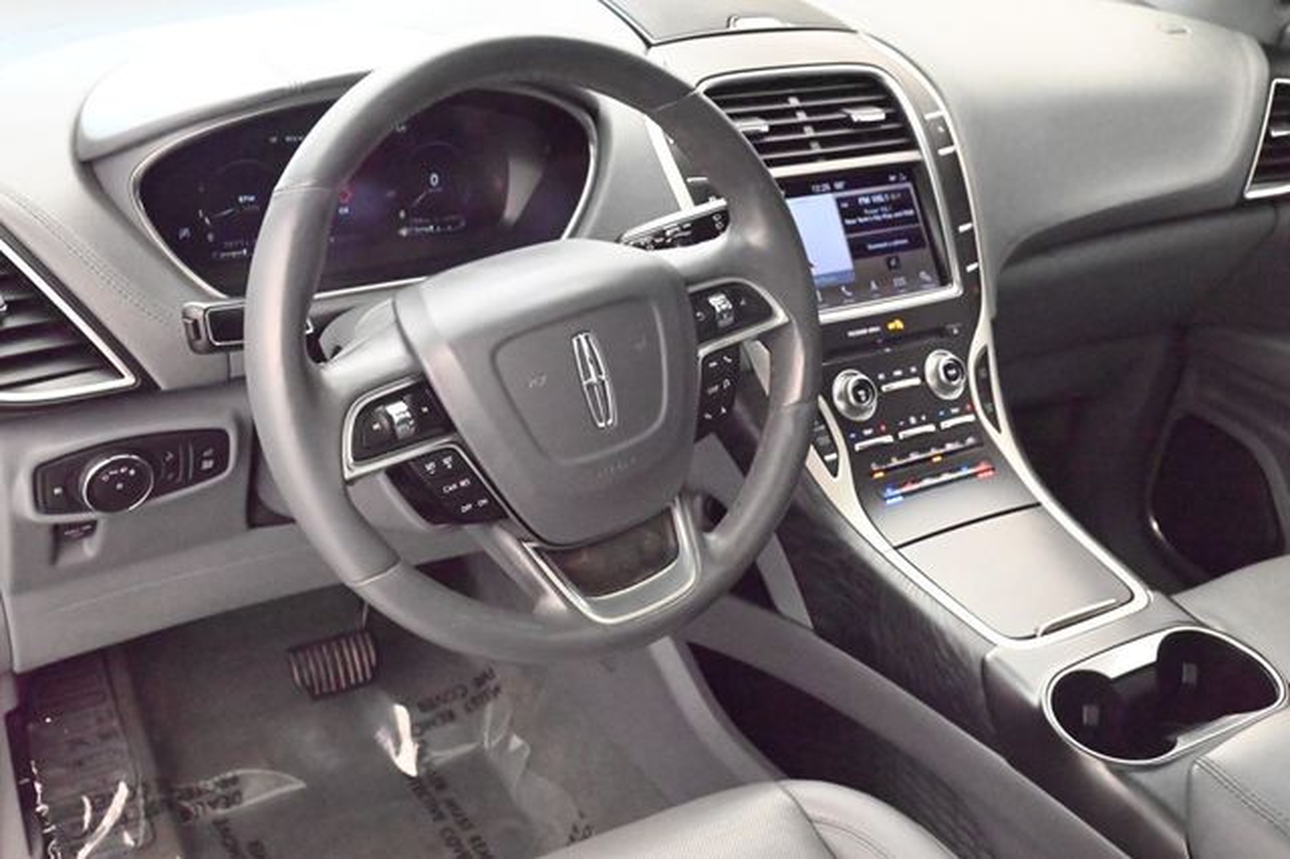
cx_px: 645
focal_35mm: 40
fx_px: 1433
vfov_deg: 33.4
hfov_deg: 48.5
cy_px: 430
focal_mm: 40
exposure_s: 1/60
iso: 36000
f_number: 11
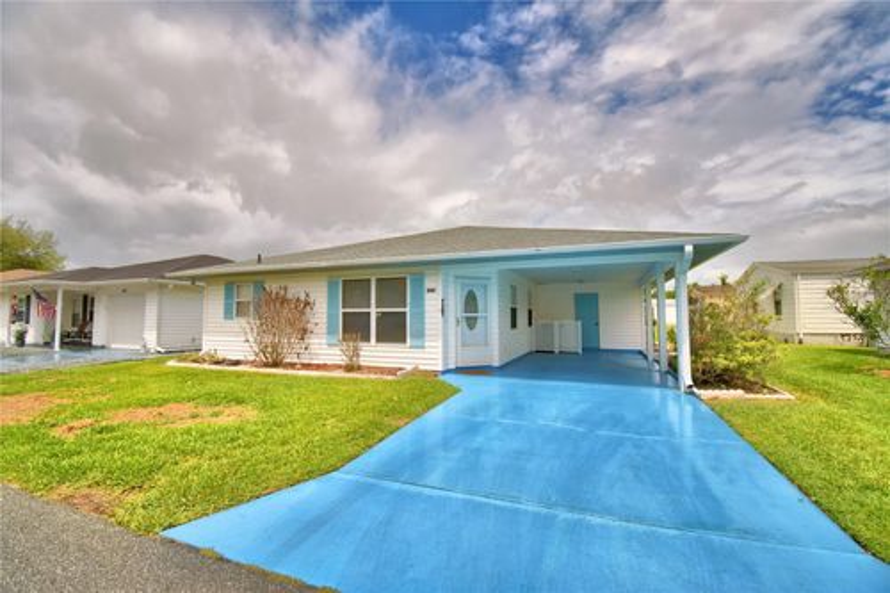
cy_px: 296
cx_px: 445
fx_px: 371
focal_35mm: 15
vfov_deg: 77.3
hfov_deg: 100.4
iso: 100
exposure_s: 1/2000
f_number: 4.5
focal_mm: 10
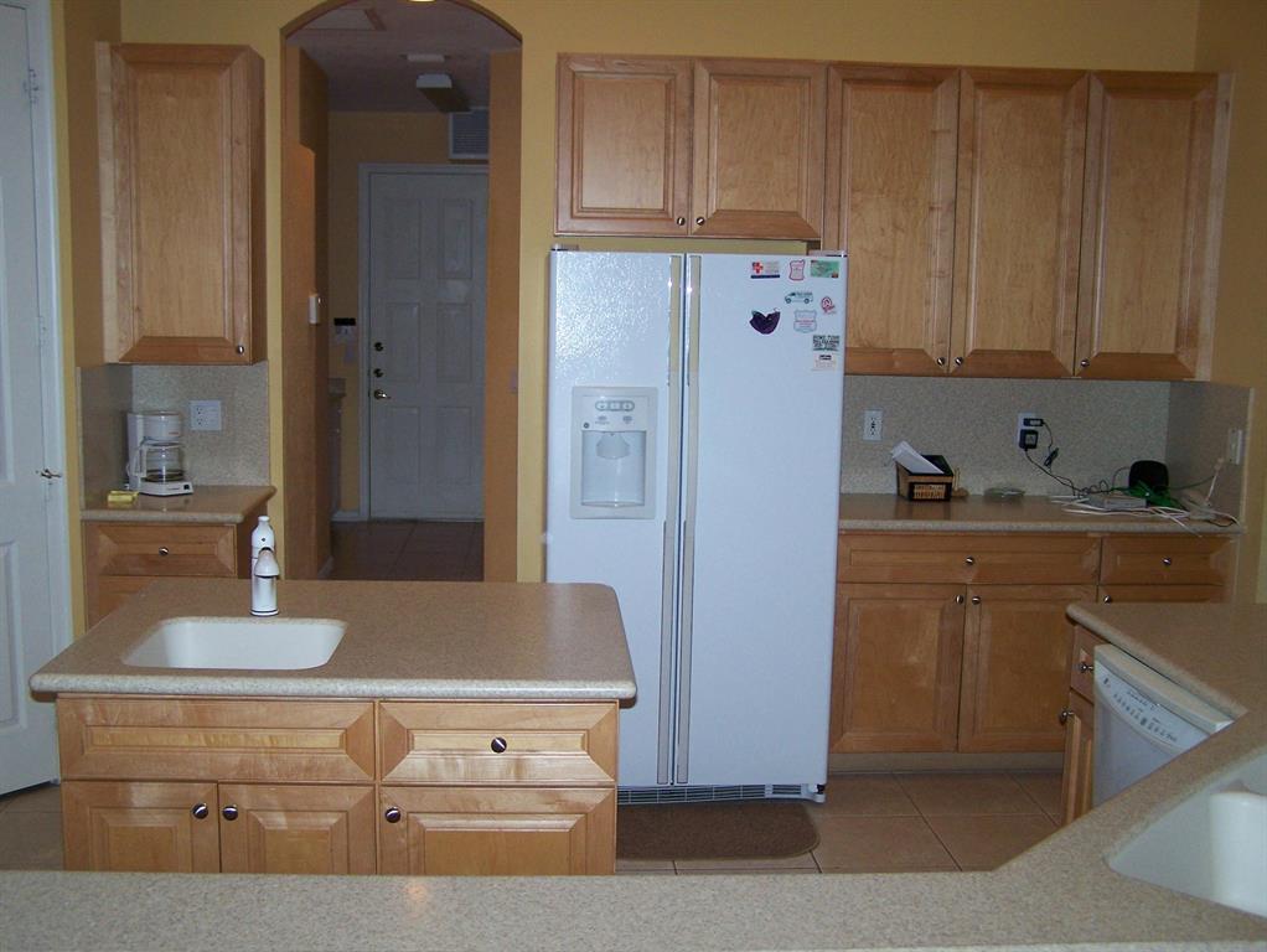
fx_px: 1392
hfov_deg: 48.9
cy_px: 476
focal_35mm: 38
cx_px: 634
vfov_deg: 37.8
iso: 160
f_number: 2.8
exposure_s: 1/60
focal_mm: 6.3
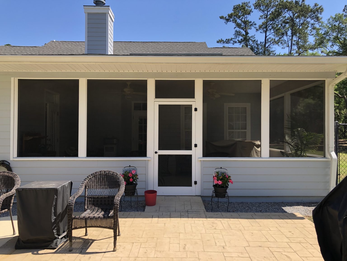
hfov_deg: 63.4
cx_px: 174
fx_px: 281
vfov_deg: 49.7
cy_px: 130
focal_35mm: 28
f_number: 1.8
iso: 20
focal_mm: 3.99
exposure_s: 1/857
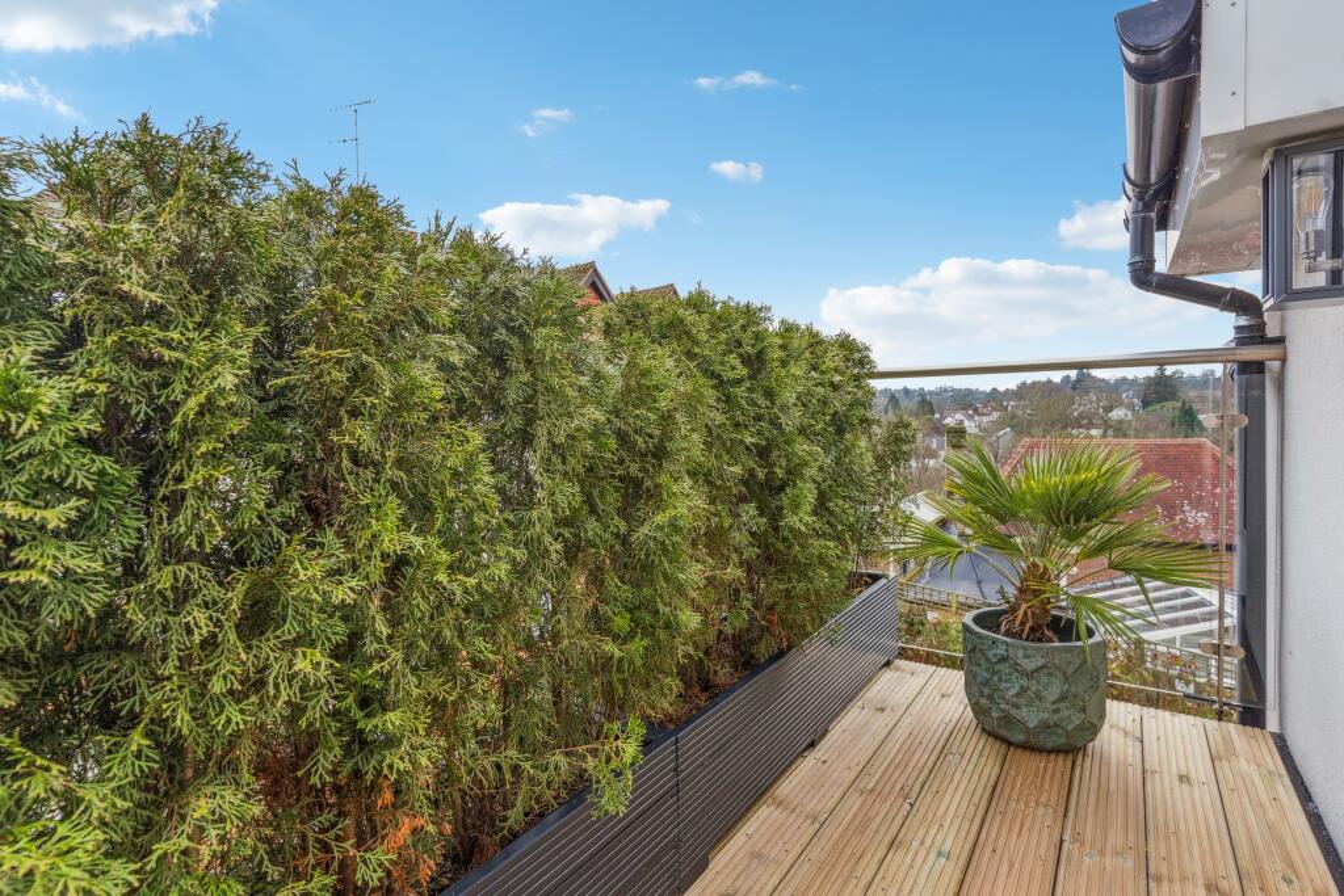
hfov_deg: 93.3
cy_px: 448
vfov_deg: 70.5
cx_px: 672
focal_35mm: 17
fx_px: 635
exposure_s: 1/40
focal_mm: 17
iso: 800
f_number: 6.3
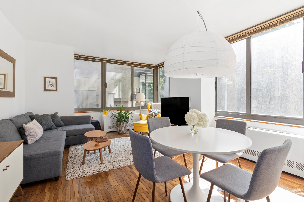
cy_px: 101
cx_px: 152
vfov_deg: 72.1
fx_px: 139
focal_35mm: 16
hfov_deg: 95.0
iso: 100
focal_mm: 11
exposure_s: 1/10
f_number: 8
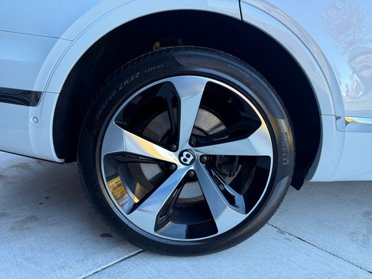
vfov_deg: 56.8
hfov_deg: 71.6
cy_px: 140
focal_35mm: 24
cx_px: 186
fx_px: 258
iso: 100
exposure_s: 1/205
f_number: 1.78
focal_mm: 6.76
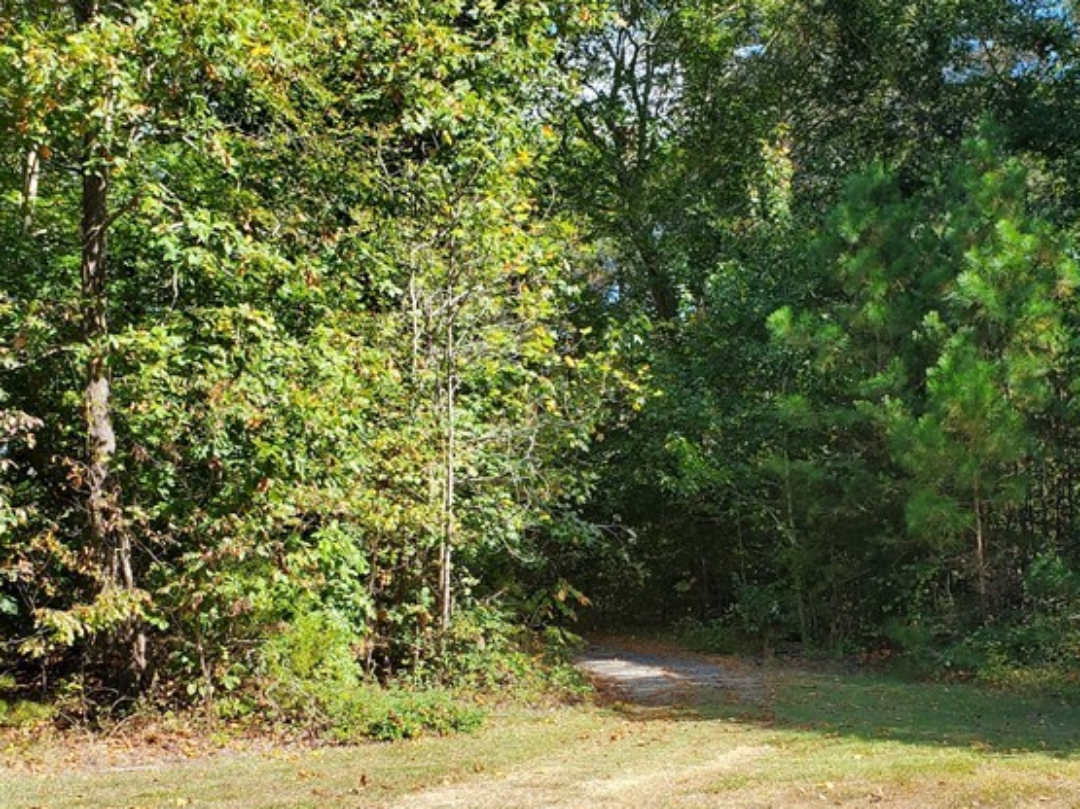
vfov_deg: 29.9
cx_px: 625
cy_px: 587
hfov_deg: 39.6
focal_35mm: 48
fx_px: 1497
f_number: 2.4
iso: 50
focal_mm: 4.3
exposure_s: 1/592
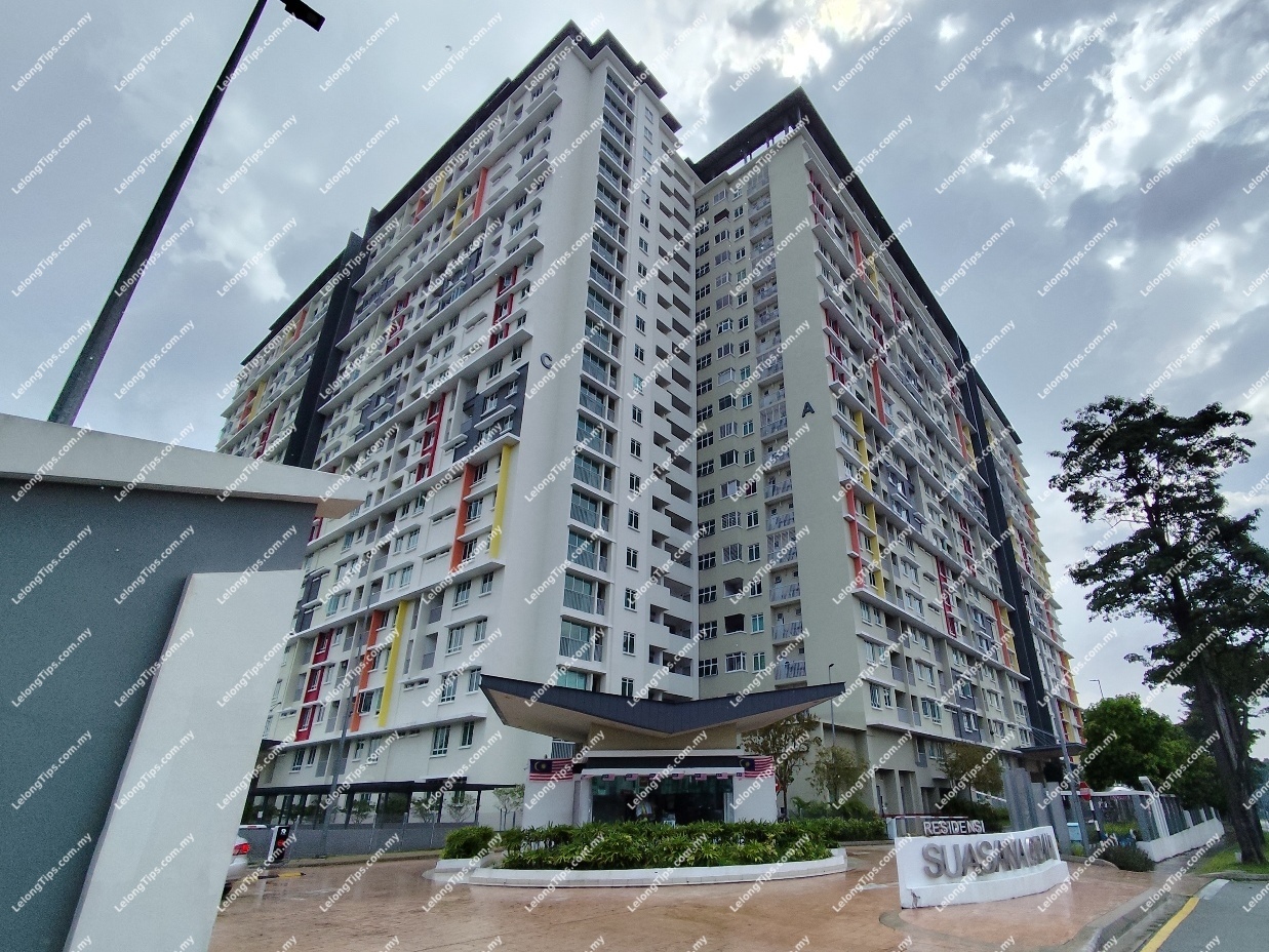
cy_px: 476
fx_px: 587
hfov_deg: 94.5
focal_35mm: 16
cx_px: 634
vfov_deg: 78.1
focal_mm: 1.65
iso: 50
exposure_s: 1/3714
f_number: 2.2
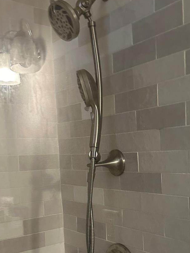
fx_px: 329
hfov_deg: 32.0
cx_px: 120
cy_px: 179
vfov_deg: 41.3
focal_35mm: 45
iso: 640
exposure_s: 1/40
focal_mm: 6.86
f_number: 1.78
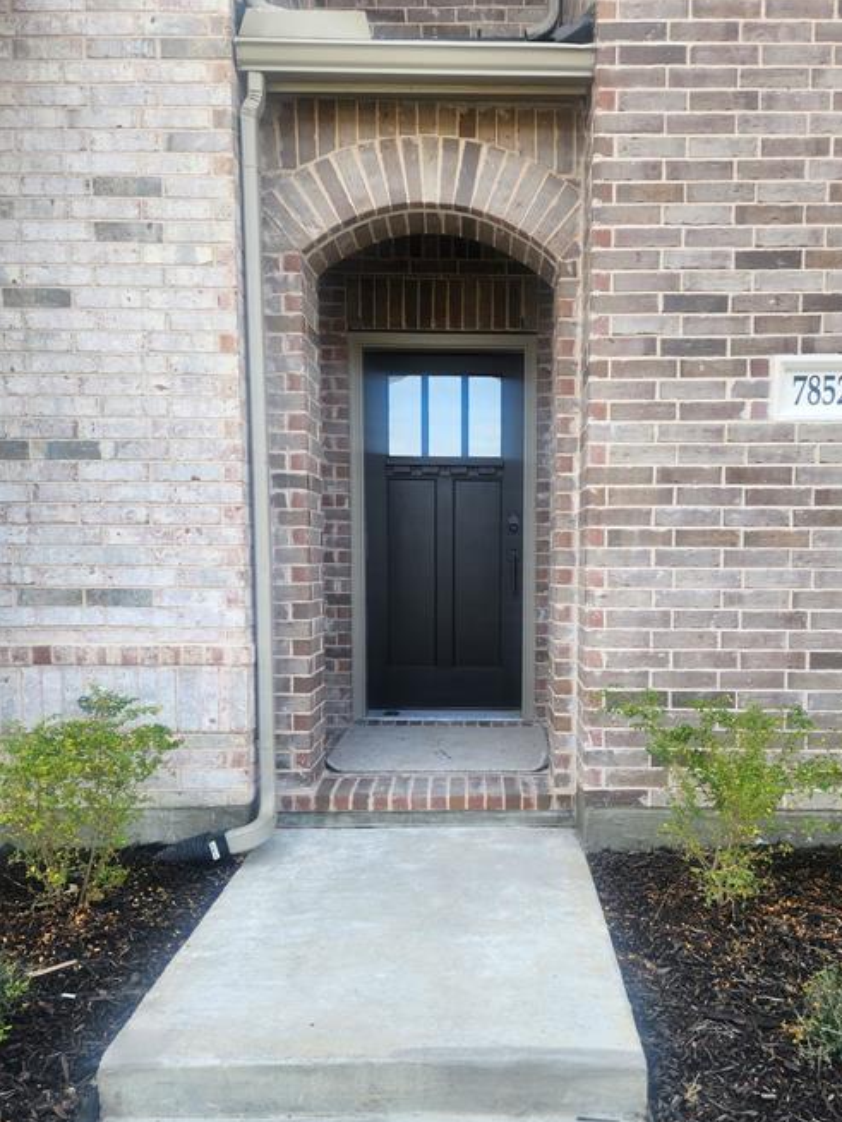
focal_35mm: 27
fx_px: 875
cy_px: 618
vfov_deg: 65.1
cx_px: 492
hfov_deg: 51.1
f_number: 1.8
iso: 20
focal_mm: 5.4
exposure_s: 1/201
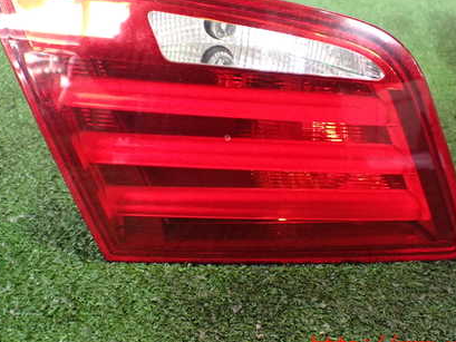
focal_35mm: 44
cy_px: 110
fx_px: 580
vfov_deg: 32.6
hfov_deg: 42.9
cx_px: 229
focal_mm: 5.4
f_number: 2.3
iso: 800
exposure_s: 1/50
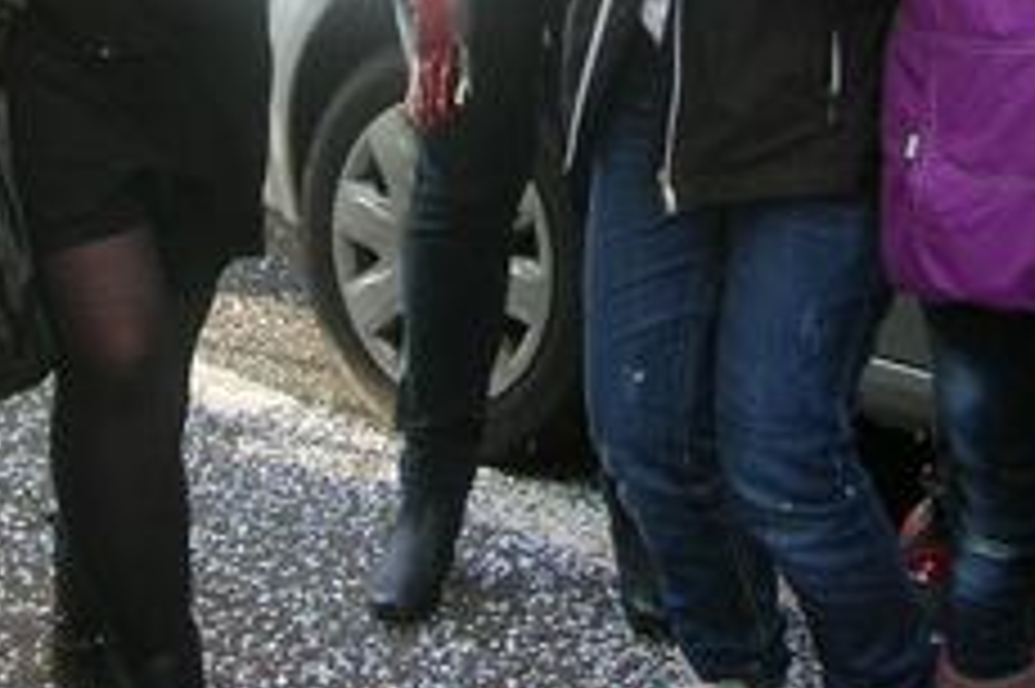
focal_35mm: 107
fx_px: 3074
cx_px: 612
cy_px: -328
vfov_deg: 12.2
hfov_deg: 19.1
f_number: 2.9
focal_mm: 6.2
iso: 50
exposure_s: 1/227
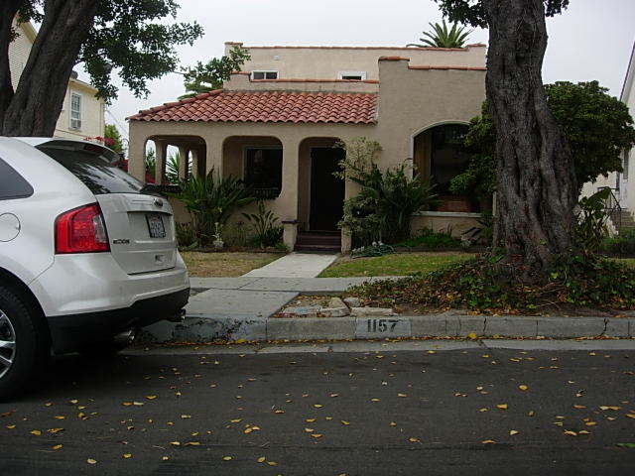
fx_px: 697
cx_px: 318
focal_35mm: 38
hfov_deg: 49.0
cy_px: 238
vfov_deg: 37.7
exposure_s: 1/1024
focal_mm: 7.8
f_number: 2.8
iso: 64
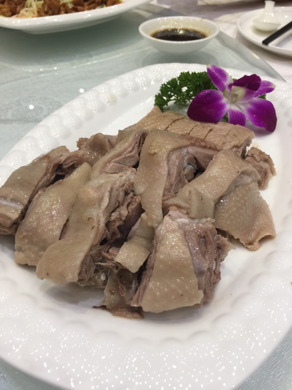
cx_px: 146
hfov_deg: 48.2
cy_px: 195
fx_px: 326
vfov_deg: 61.7
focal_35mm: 29
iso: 40
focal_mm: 4.15
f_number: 2.2
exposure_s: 1/33
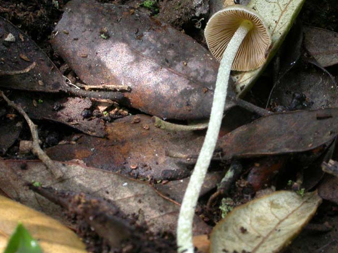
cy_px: 129
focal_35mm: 182
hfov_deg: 10.9
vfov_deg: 8.2
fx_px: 1777
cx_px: 195
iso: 200
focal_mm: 30.9
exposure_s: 1/4
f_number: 10.1
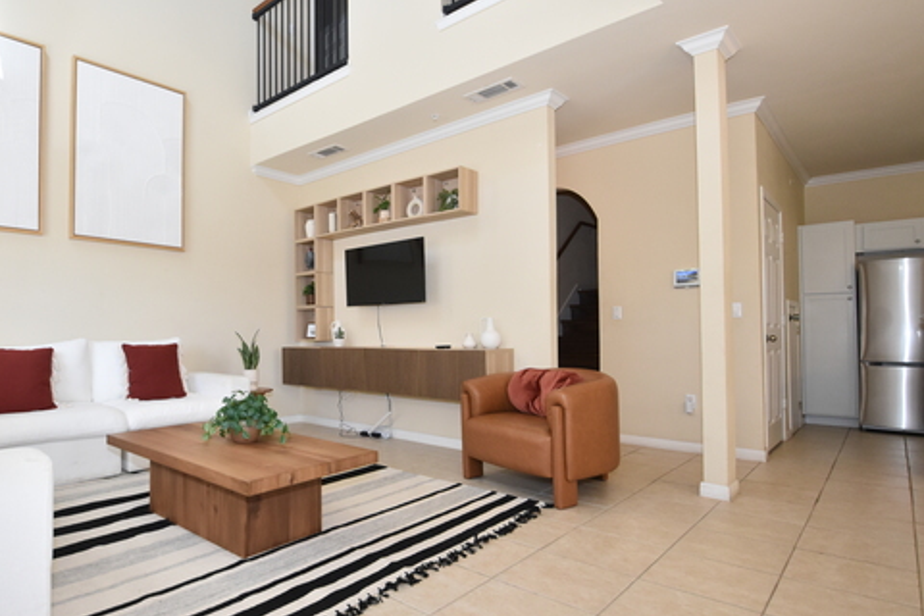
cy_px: 317
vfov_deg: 61.9
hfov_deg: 82.4
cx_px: 346
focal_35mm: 20
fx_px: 513
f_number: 4.5
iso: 800
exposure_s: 1/160
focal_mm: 10
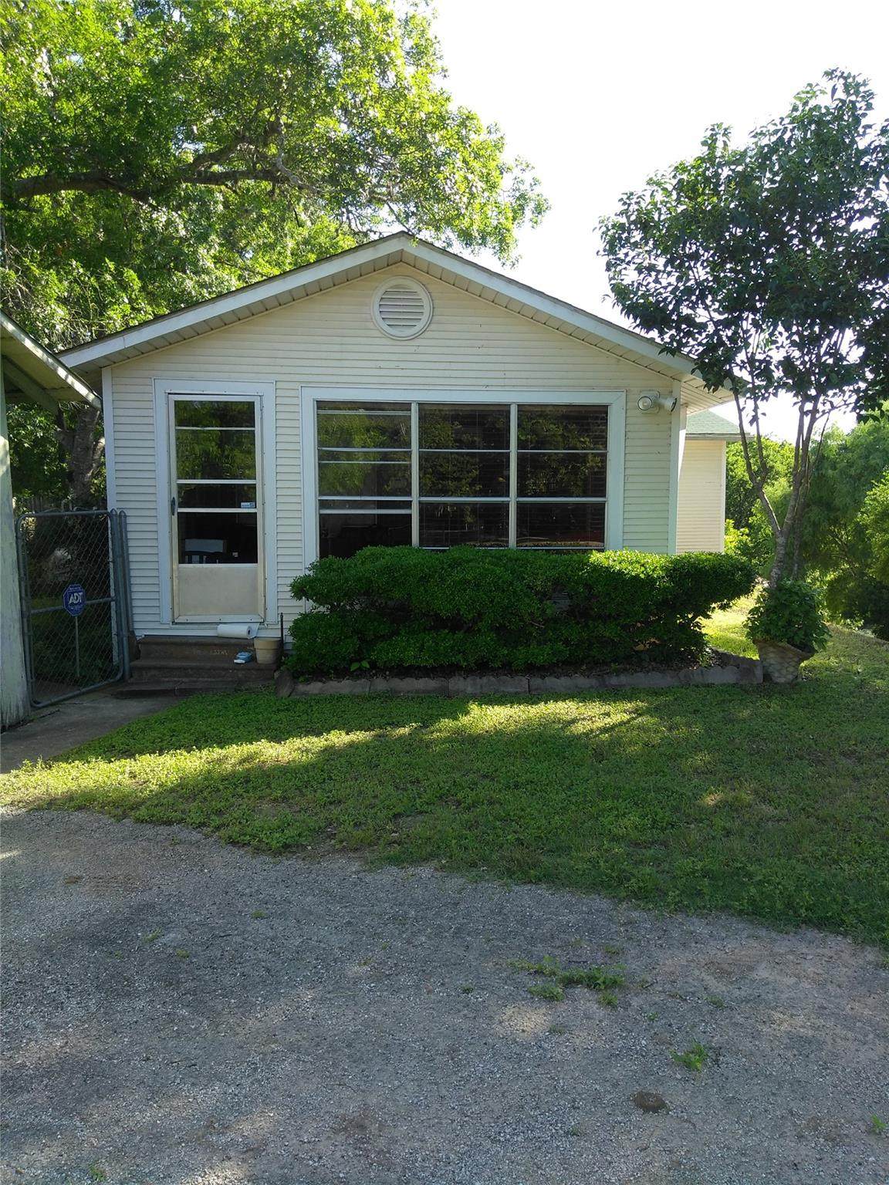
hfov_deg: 66.0
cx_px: 444
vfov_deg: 81.7
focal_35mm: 20
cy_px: 592
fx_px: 685
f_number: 2.2
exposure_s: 1/235
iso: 100
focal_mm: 3.46
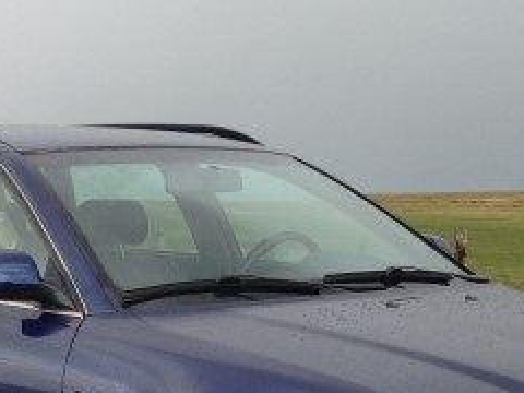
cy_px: 306
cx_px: 234
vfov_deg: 13.4
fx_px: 1665
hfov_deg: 17.9
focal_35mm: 110
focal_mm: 4.12
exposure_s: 1/155
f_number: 2.4
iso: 50
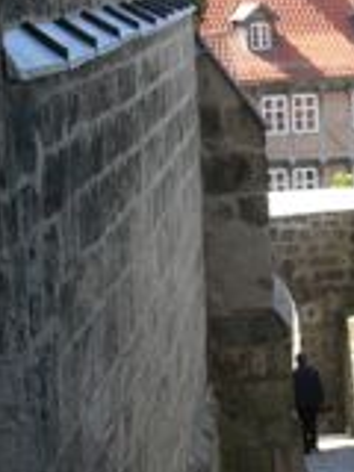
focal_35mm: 166
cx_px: 400
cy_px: 195
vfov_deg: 11.9
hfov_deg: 8.9
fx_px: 2263
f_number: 5.6
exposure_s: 1/125
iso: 100
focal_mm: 11.3
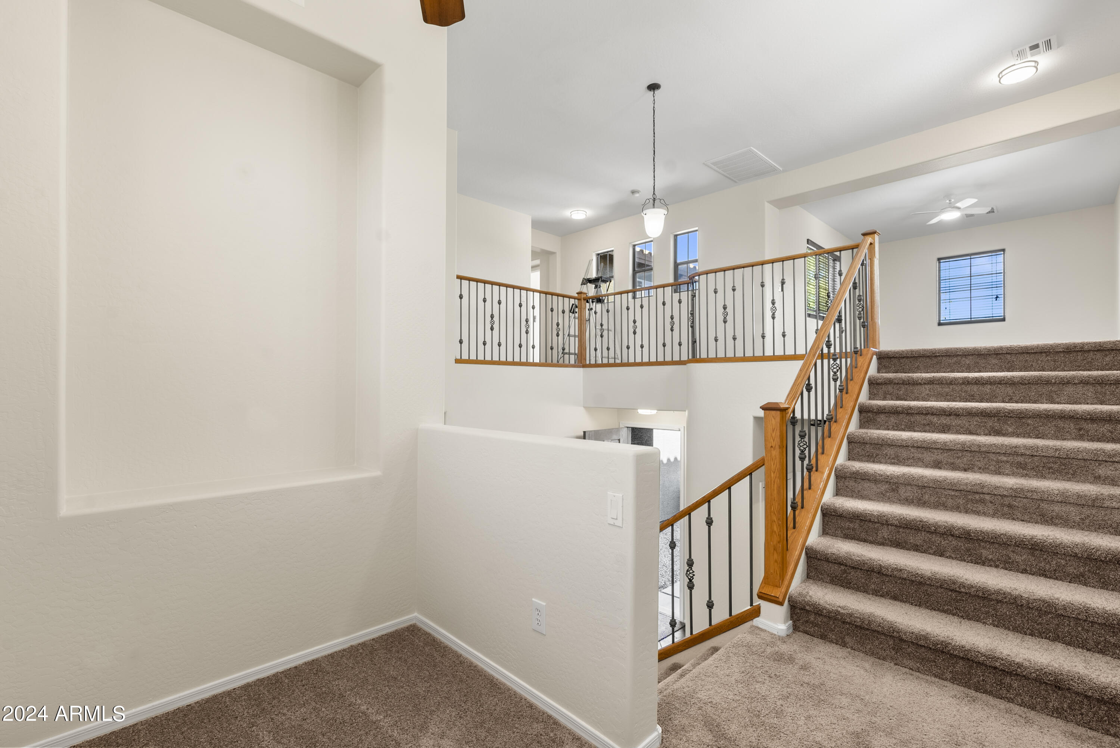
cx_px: 560
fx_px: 498
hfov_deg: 96.7
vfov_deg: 73.8
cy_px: 374
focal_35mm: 16
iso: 100
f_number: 8
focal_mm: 16
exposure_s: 1/1.67
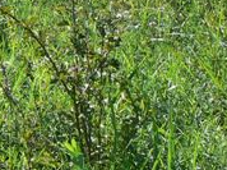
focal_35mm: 162
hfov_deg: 11.7
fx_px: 1061
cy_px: -121
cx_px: -115
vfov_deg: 8.8
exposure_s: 1/250
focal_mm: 6
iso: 80
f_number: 5.6
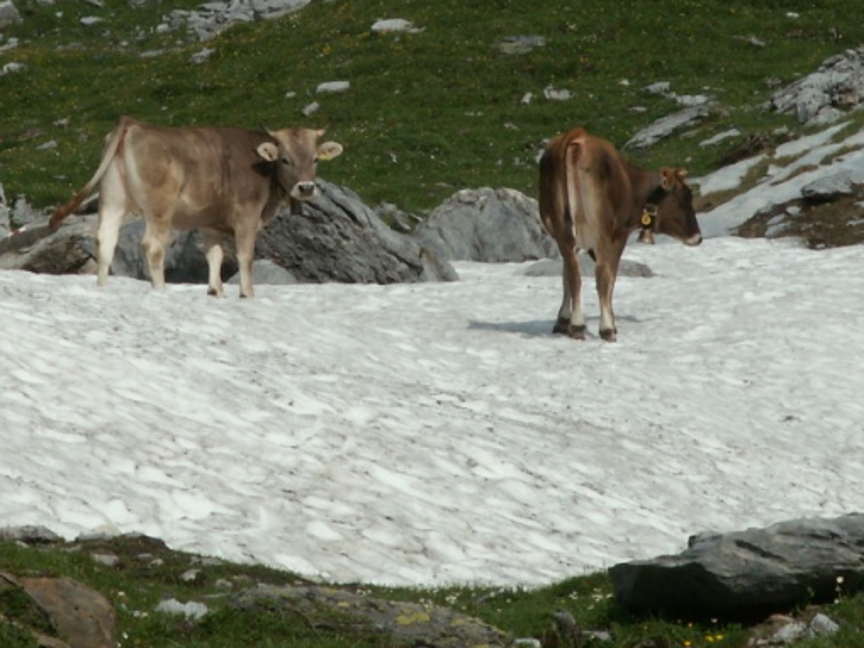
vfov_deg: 4.4
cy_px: 156
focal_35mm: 336
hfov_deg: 5.9
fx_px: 8388
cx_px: 329
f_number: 8
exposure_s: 1/400
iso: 50
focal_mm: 27.31
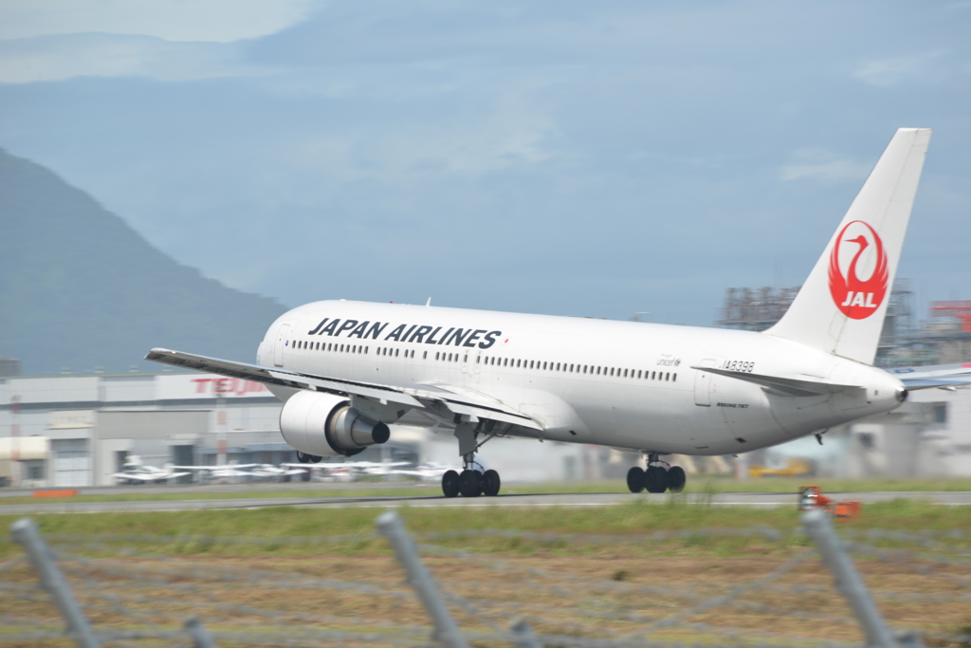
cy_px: 324
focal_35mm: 300
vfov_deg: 4.6
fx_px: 8092
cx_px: 486
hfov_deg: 6.9
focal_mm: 300
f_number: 13
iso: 100
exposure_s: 1/80
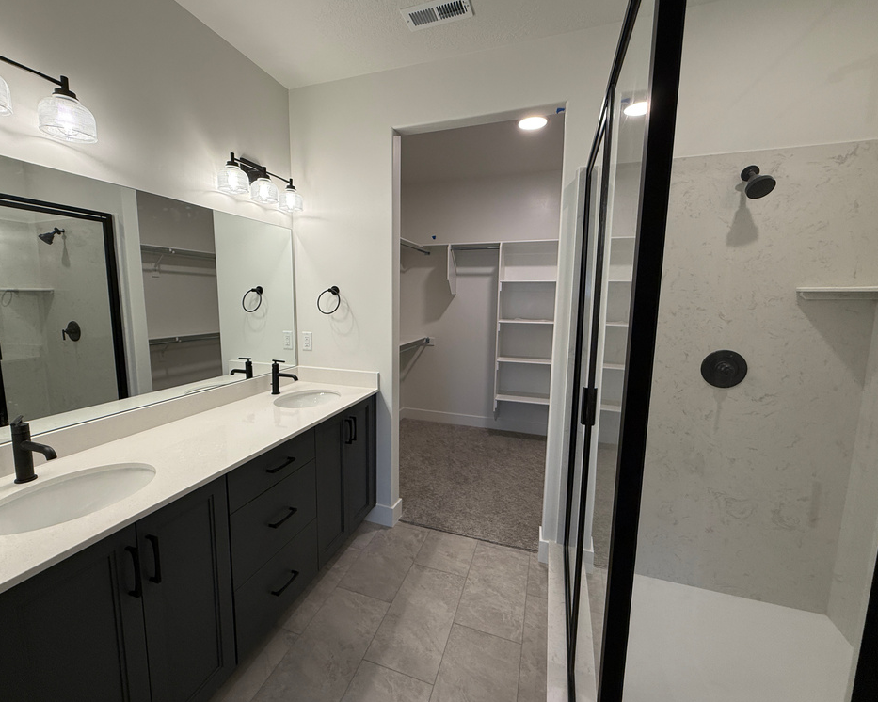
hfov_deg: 96.7
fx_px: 390
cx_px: 418
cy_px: 343
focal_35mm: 15
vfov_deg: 84.0
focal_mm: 2.22
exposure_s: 1/120
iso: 100
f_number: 2.2
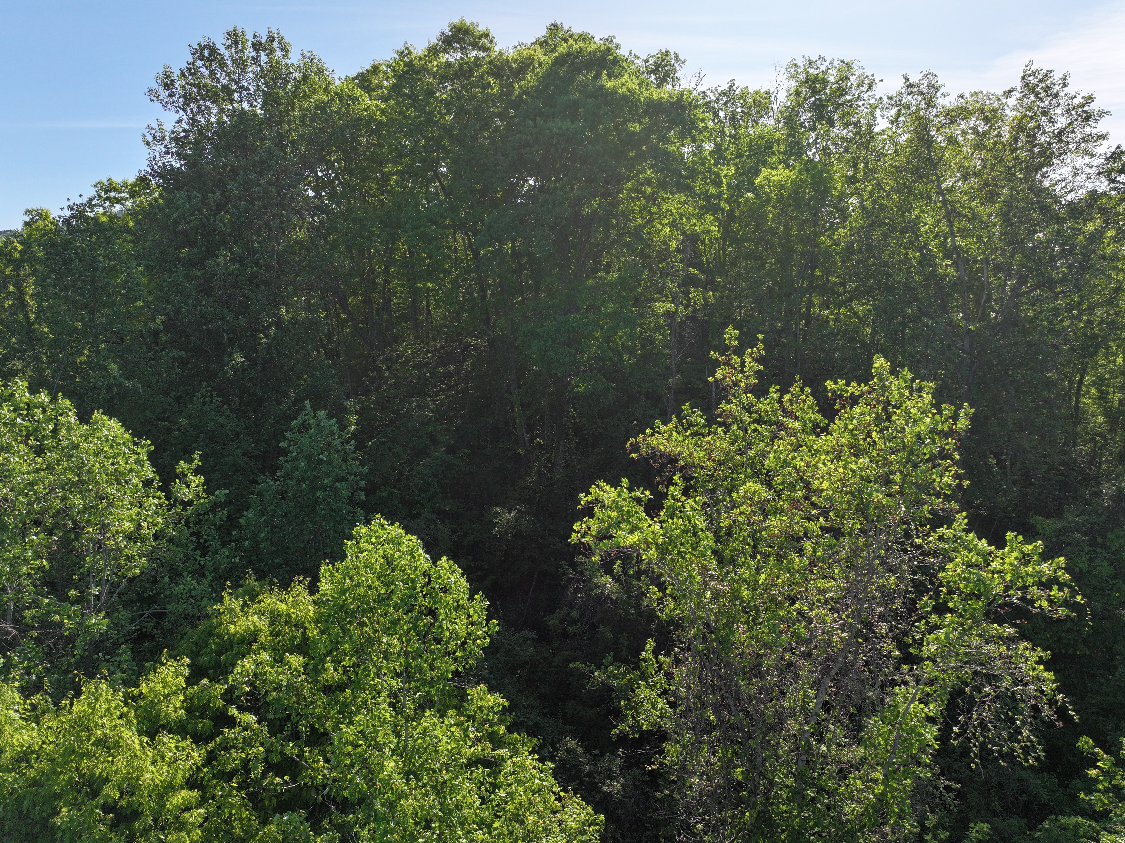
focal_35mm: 24
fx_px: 780
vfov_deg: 56.8
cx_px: 562
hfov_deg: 71.6
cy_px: 422
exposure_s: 1/2500
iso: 230
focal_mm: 12.29
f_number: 2.8
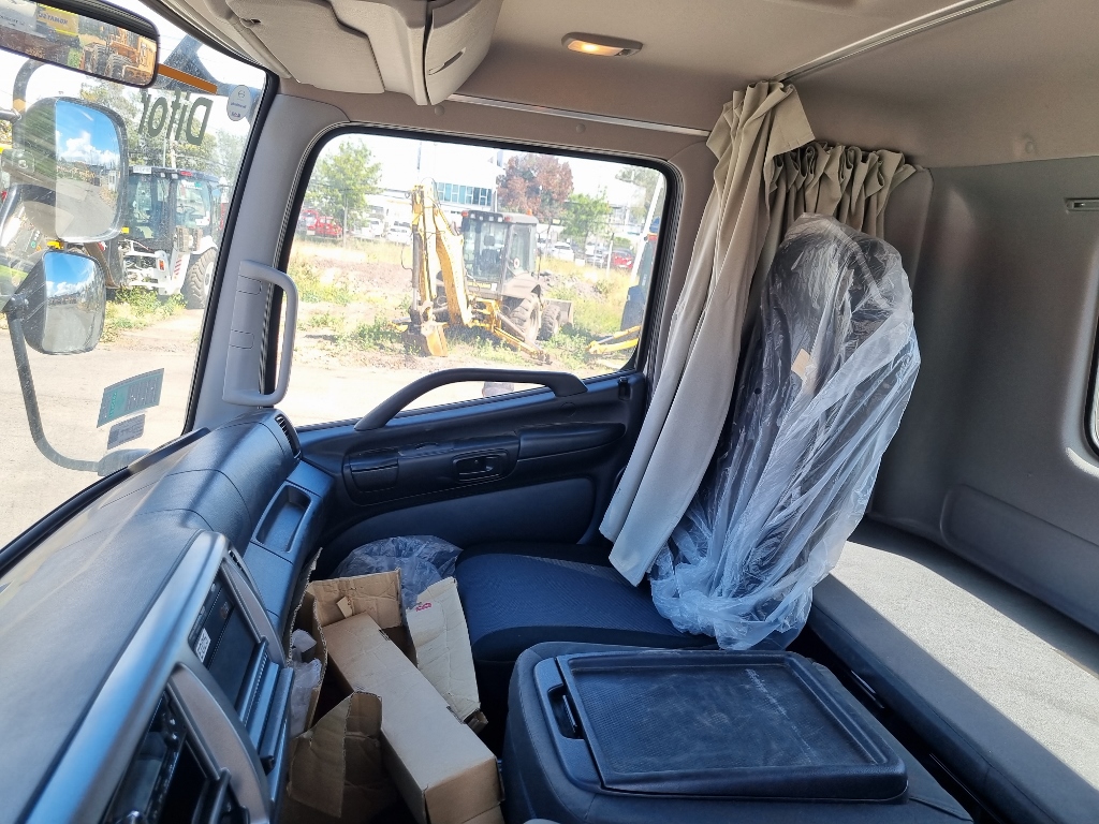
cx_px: 550
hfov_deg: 67.3
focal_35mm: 26
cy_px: 412
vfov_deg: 53.1
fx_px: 825
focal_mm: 5.4
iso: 50
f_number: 1.8
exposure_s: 1/486
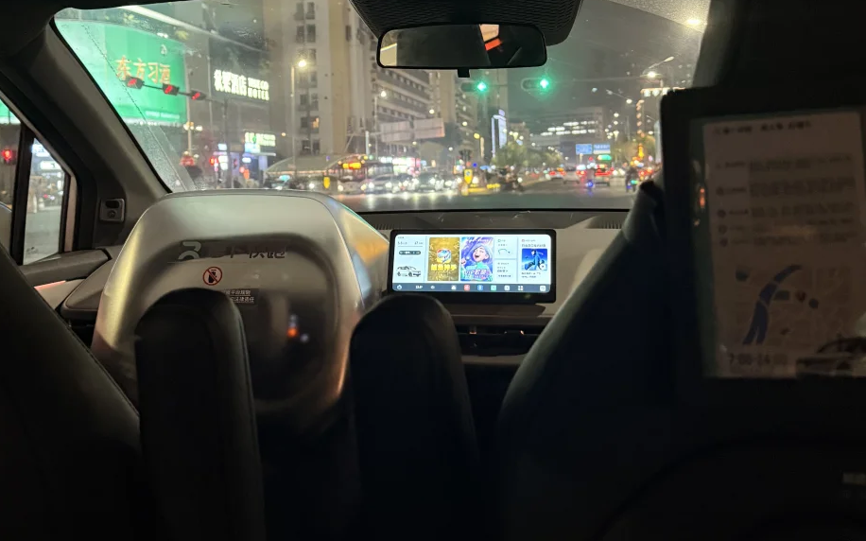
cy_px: 179
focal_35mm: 40
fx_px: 944
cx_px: 417
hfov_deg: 49.3
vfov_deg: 31.7
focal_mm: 6.76
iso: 640
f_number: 1.78
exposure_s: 1/60
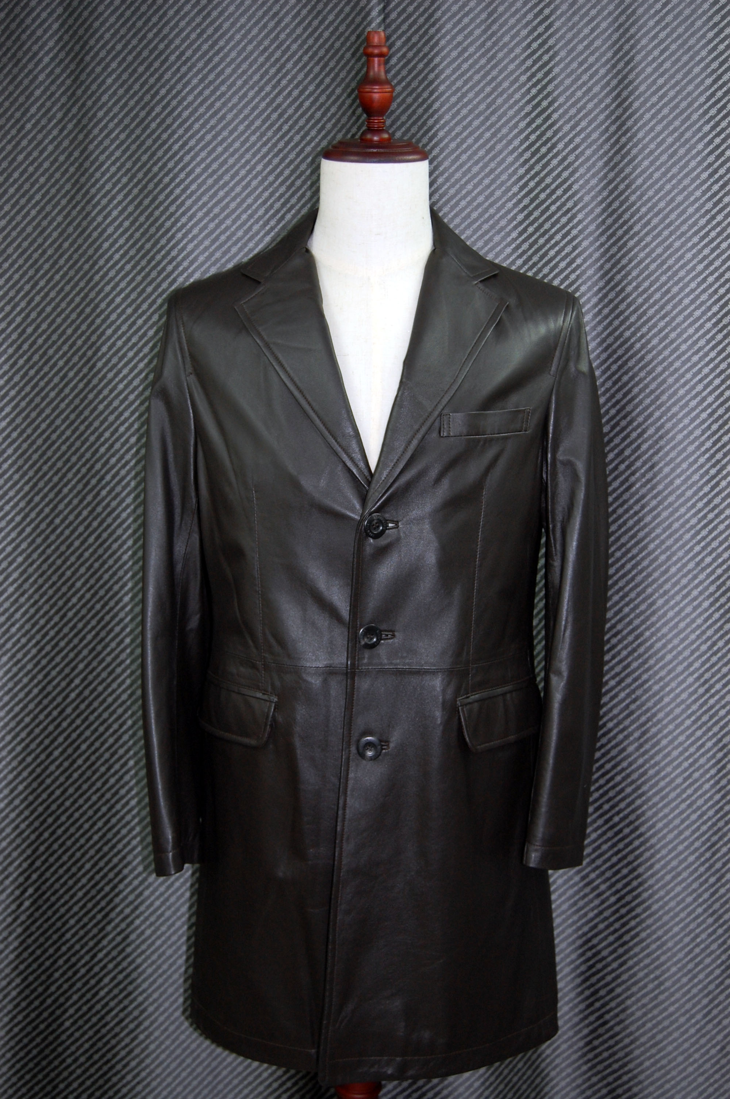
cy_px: 550
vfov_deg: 43.6
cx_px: 365
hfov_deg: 29.8
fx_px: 1371
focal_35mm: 45
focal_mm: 30
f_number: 4.2
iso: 400
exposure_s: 1/60
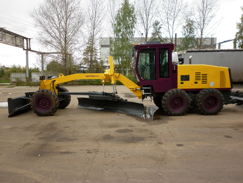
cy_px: 92
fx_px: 197
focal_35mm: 28
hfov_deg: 63.4
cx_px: 122
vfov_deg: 49.7
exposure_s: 1/125
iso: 80
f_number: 2.8
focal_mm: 5
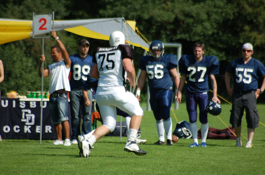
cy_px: 88
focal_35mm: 450
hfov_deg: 4.6
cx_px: 132
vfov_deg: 3.0
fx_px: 3306
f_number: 5.6
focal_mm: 300
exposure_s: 1/1000
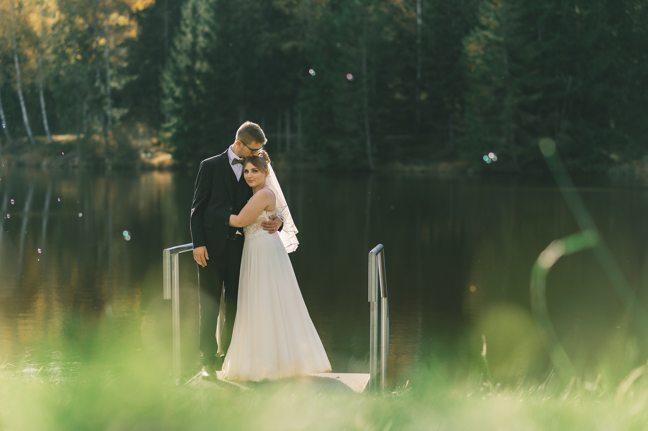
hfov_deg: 23.9
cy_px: 216
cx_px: 324
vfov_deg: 16.1
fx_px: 1529
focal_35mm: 85
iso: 200
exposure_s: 1/4000
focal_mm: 85
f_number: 2.4
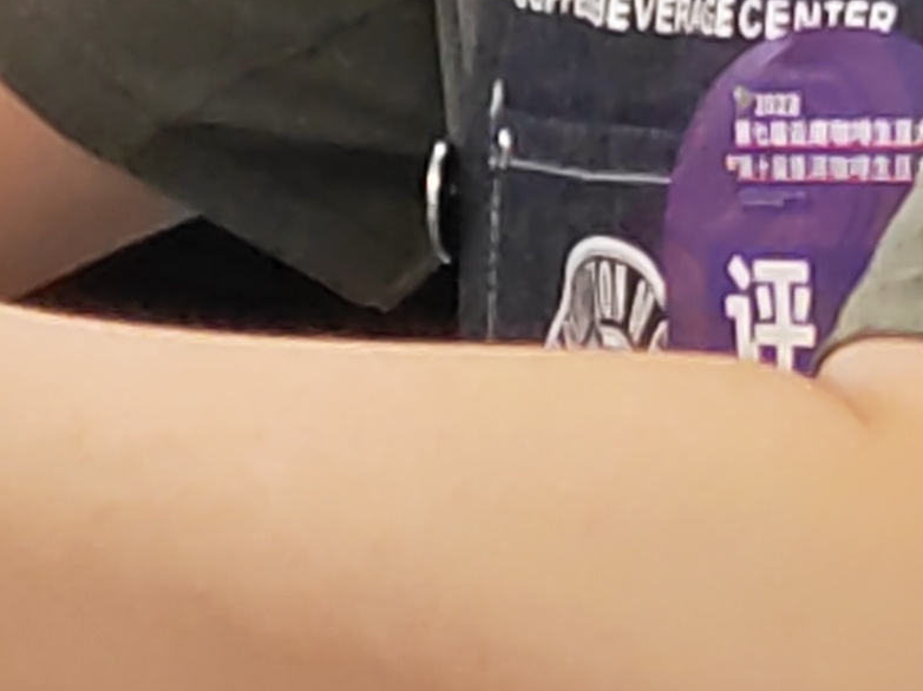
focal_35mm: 283
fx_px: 7544
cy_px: -825
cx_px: -436
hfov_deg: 6.9
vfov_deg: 5.1
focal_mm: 5.52
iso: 451
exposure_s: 1/100
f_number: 4
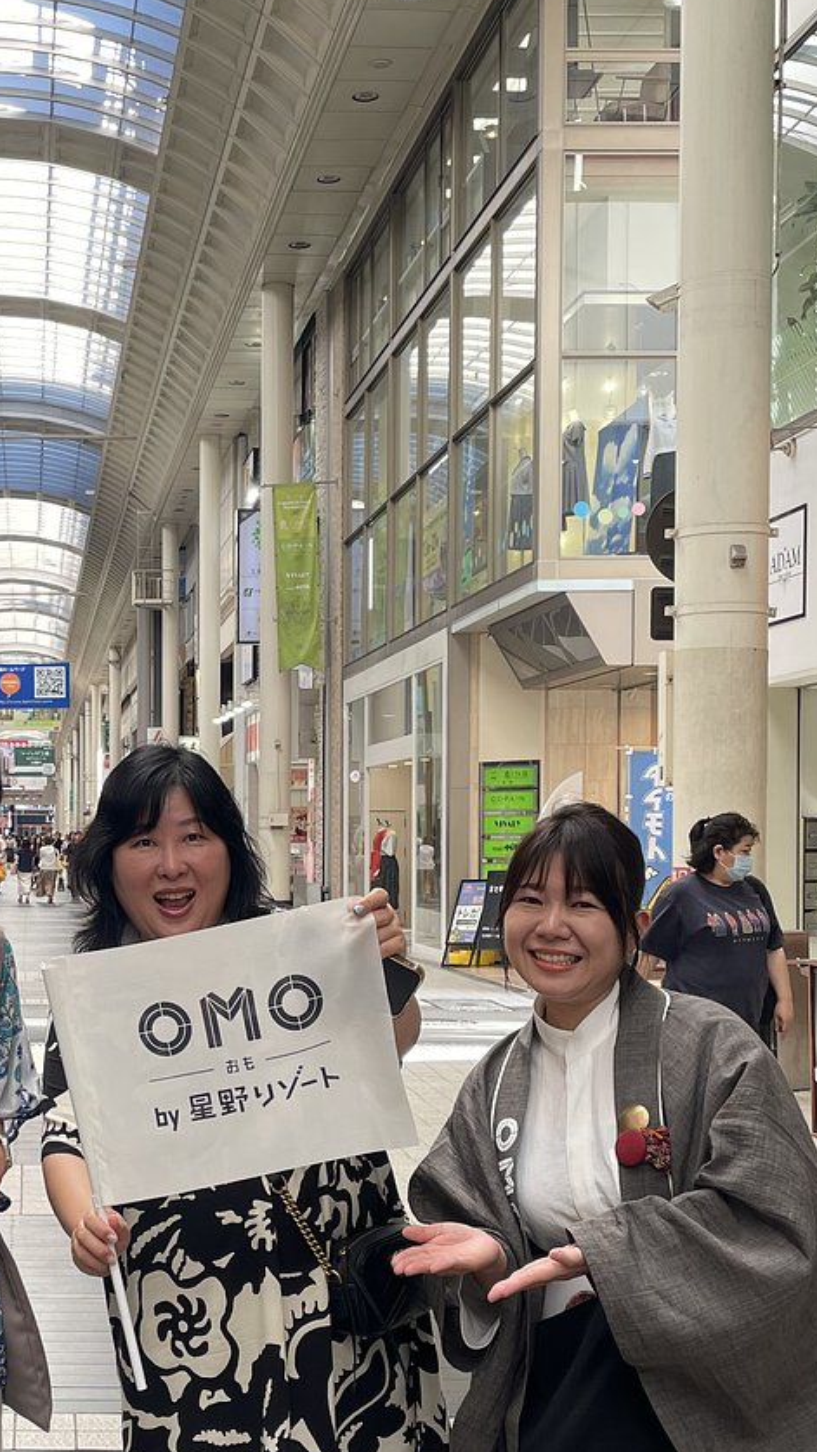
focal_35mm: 52
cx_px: 76
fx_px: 2002
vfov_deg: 39.6
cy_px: 890
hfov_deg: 22.5
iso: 32
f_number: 1.6
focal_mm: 4.2
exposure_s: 1/155
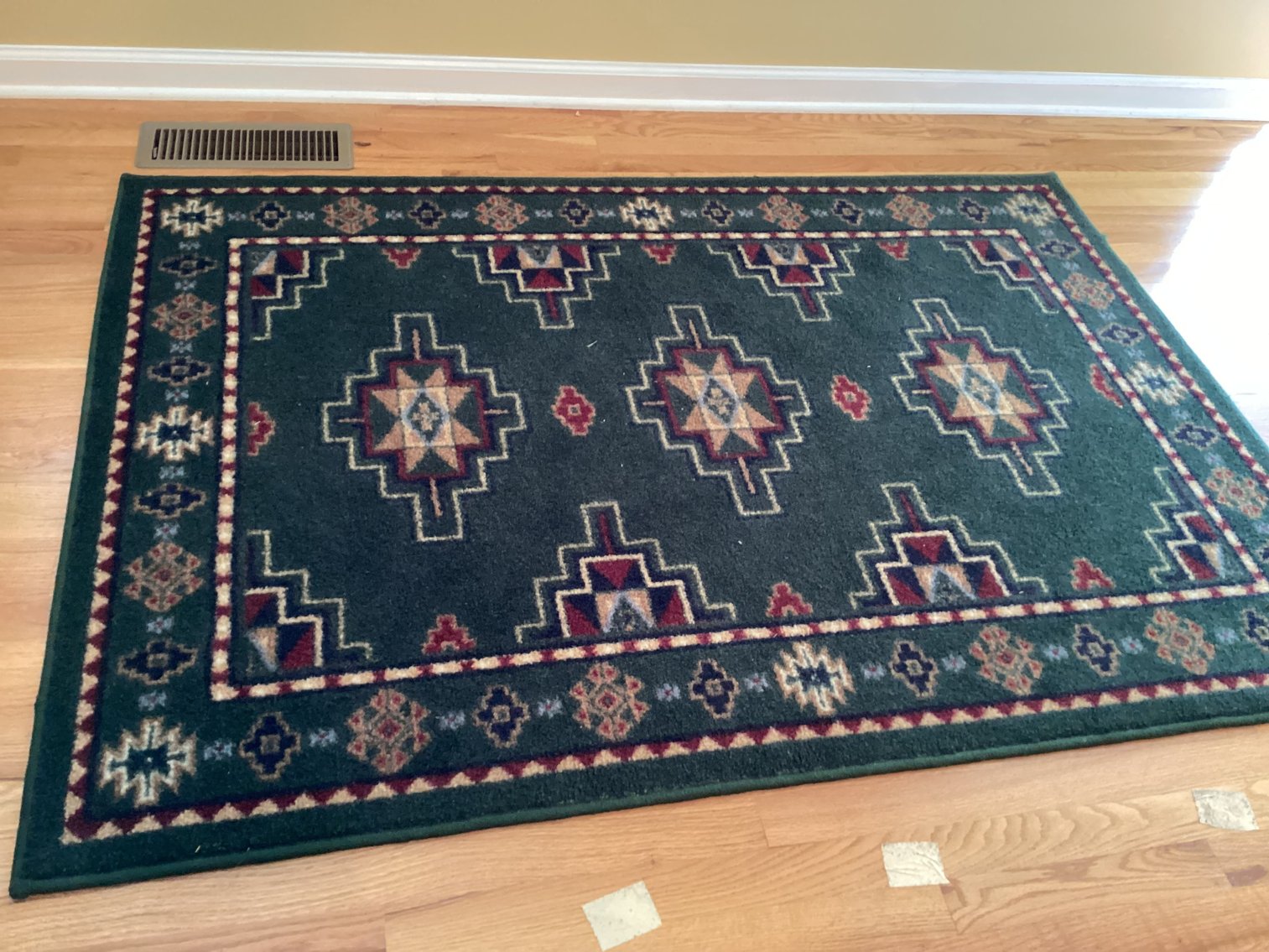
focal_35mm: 31
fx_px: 1137
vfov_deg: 45.4
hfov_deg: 58.3
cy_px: 476
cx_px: 634
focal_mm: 3.3
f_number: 2.4
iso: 400
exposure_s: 1/30
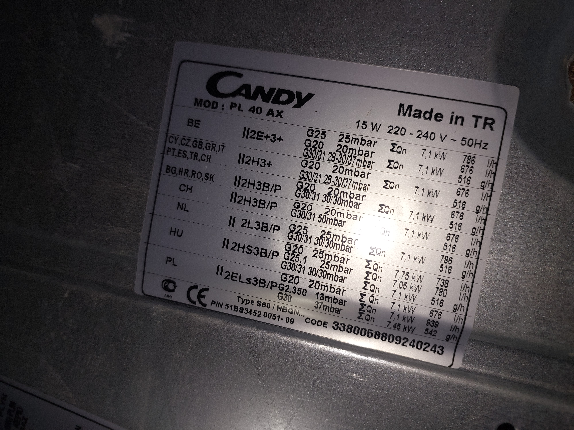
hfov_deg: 73.9
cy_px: 215
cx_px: 287
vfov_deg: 58.9
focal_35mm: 23
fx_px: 381
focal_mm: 5.06
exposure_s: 1/334
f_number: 1.8
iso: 25
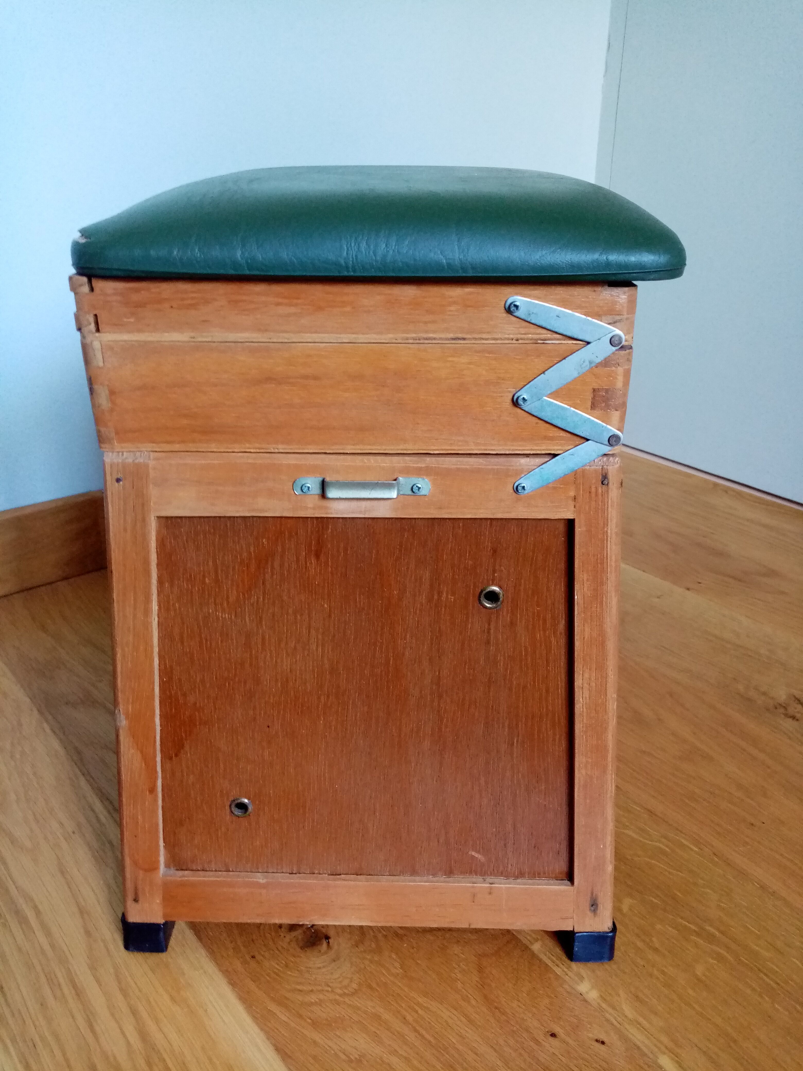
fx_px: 804
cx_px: 402
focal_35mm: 26
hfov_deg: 53.1
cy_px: 536
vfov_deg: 67.3
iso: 476
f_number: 1.8
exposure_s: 1/25
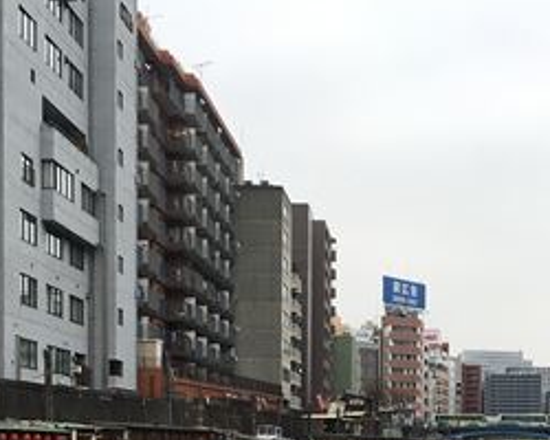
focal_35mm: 68
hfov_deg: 27.6
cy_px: 471
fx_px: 1107
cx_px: 405
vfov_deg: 21.4
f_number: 2.2
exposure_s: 1/273
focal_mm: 4.15
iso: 25
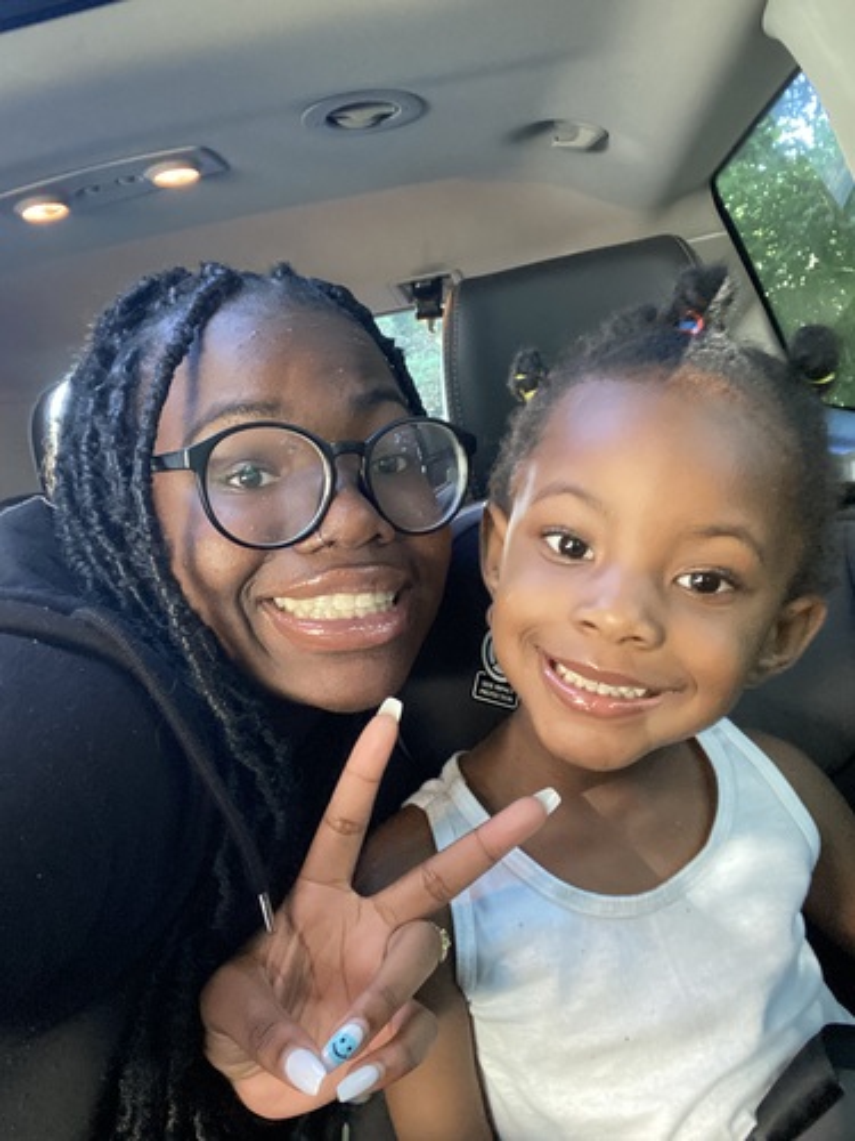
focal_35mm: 30
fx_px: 988
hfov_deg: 46.8
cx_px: 428
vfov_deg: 60.0
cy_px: 570
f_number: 2.2
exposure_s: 1/30
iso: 640
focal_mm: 2.71
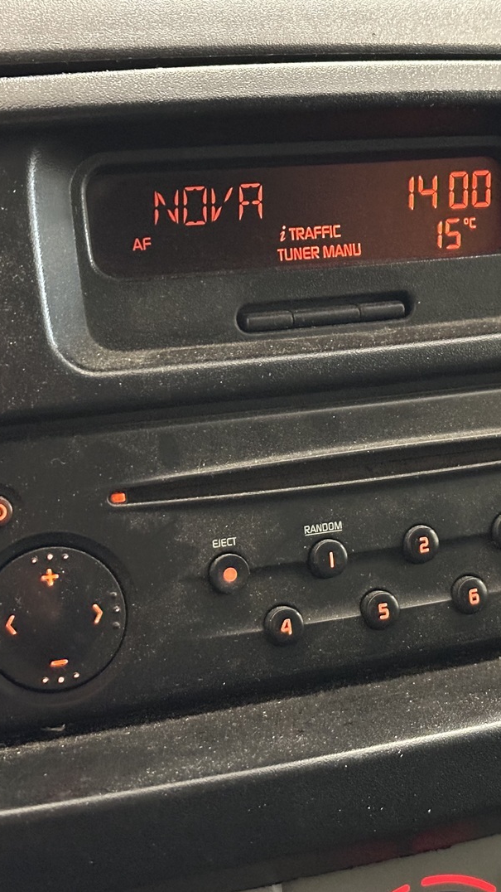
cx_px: 359
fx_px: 1654
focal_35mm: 70
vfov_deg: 30.2
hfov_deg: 17.2
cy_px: 446
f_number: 1.78
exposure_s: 1/24
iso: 640
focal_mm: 6.86
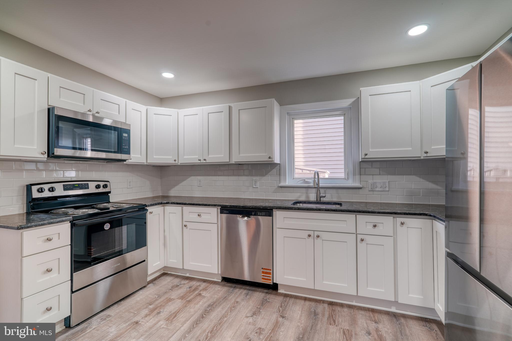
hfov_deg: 96.7
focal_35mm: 16
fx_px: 228
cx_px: 256
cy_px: 170
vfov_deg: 73.8
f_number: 9
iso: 320
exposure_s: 1/1.6
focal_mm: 16
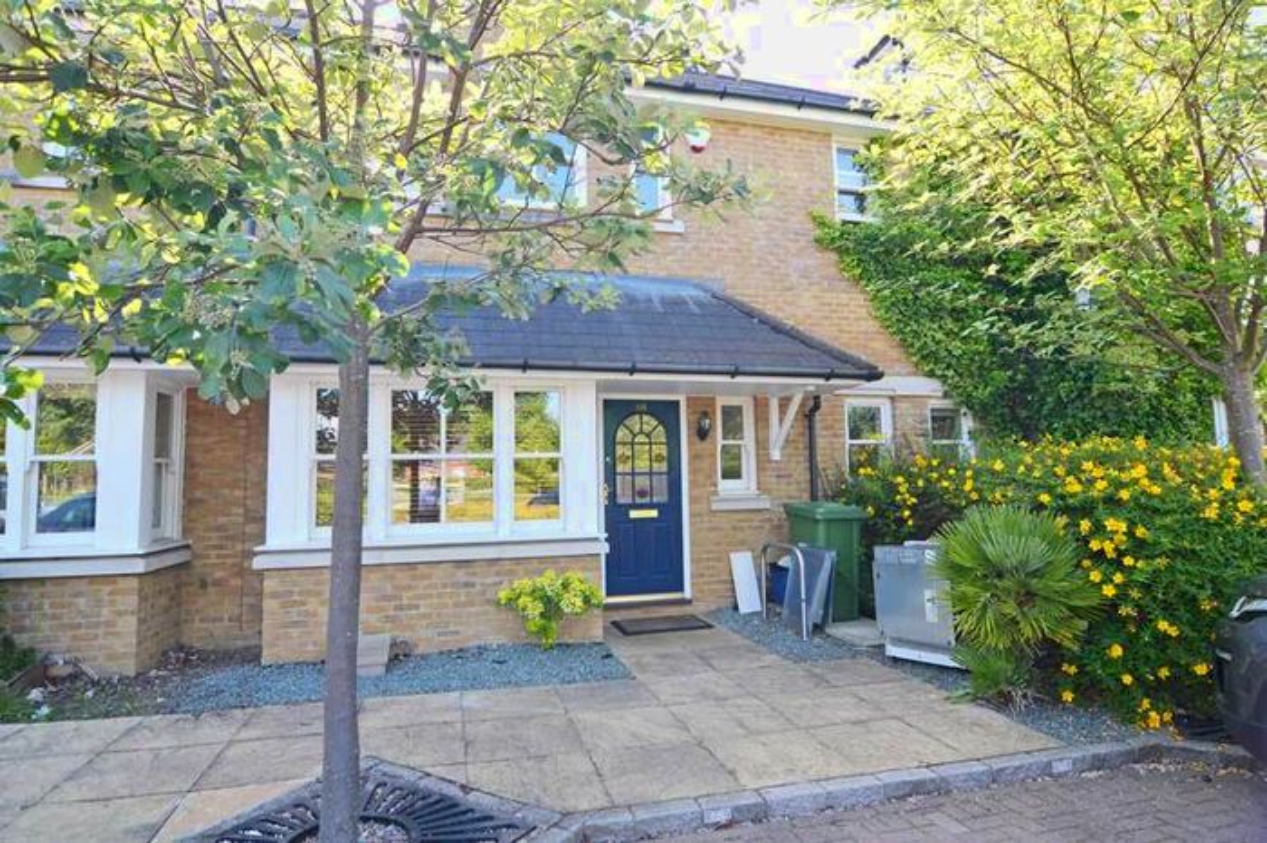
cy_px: 422
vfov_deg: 67.3
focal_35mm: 18
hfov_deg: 90.0
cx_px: 634
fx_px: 633
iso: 180
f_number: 5.6
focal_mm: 12
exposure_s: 1/125
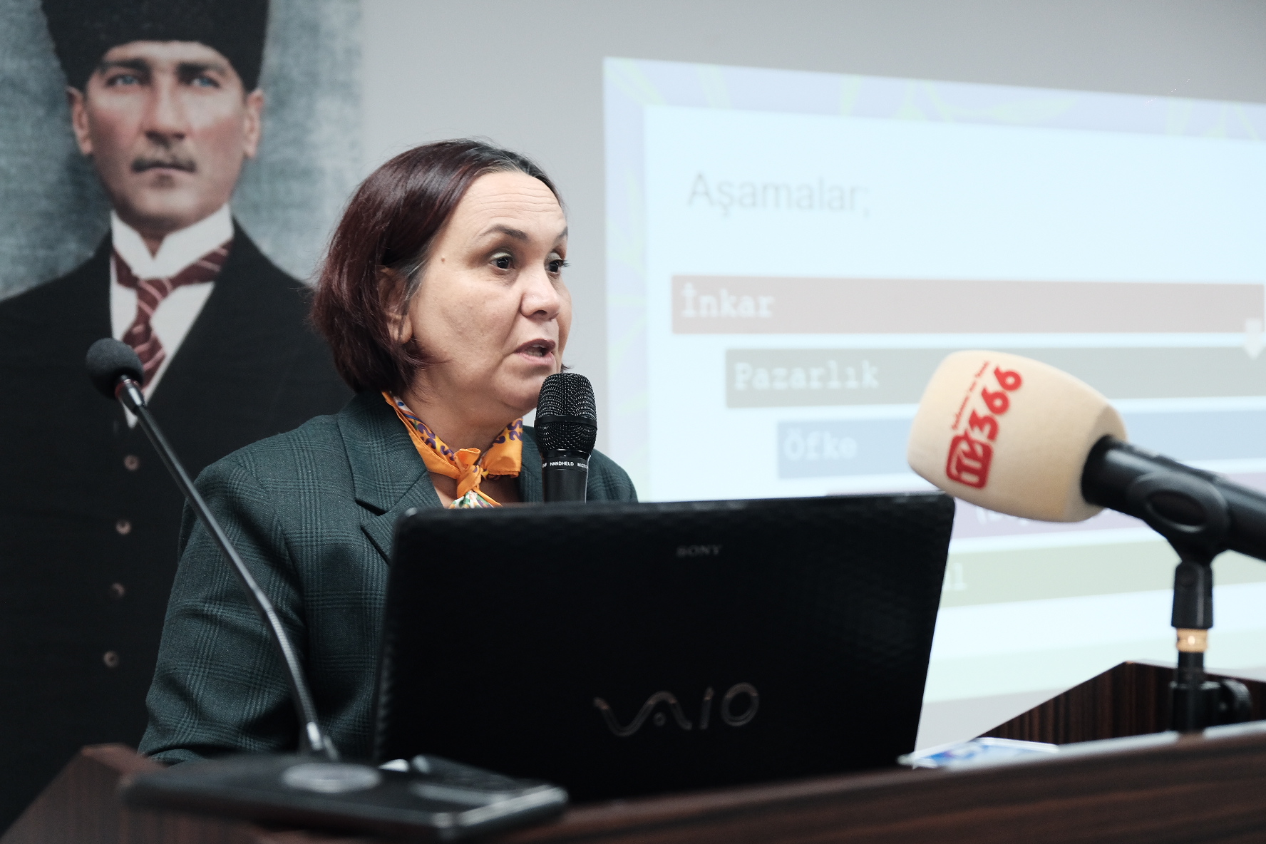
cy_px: 422
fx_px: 2075
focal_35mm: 59
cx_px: 633
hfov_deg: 33.9
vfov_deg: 23.0
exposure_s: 1/100
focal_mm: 39
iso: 1600
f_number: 3.6
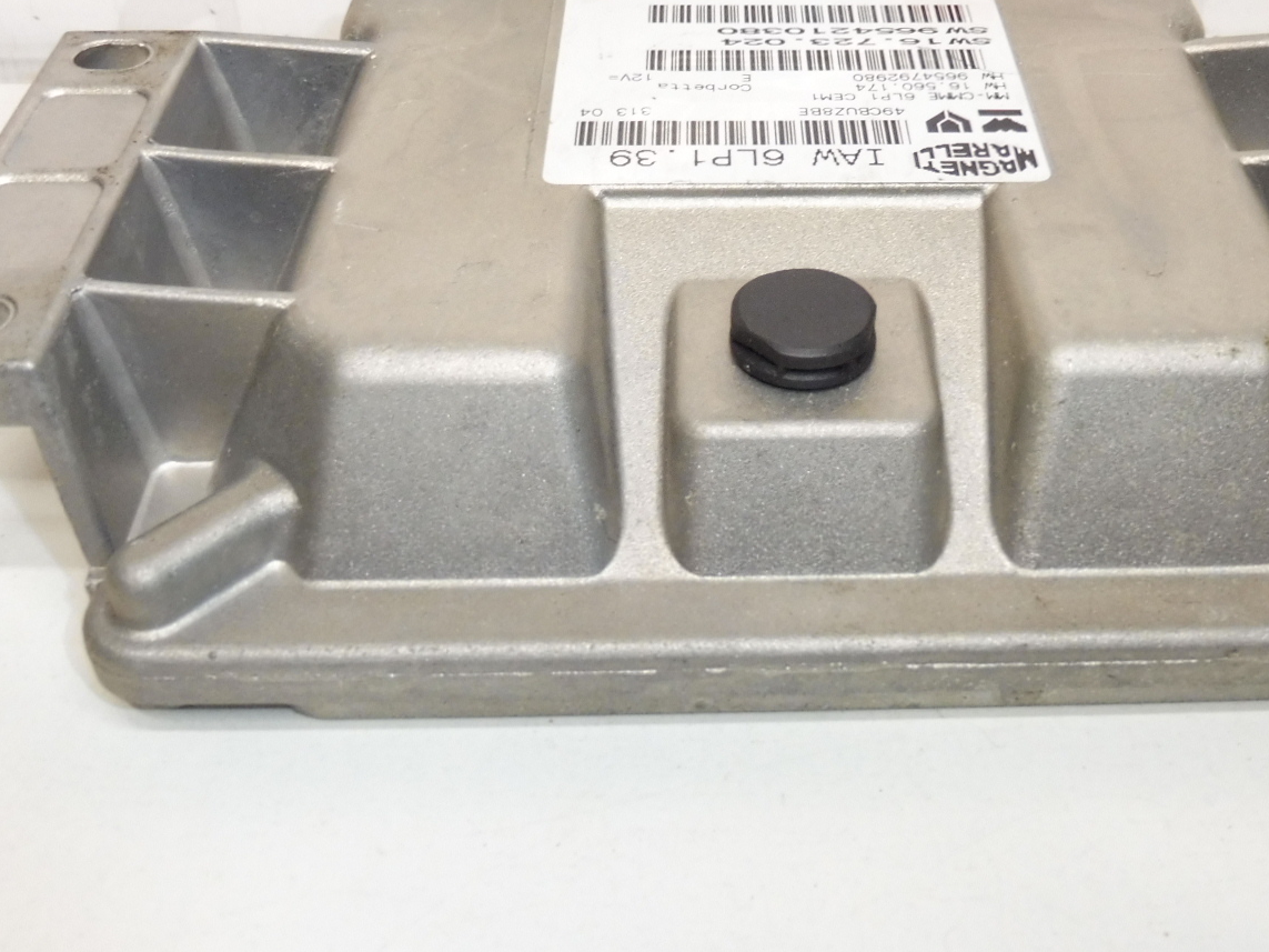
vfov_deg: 33.1
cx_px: 757
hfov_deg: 43.6
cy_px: 279
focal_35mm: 43
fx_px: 1576
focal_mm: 4.3
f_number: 3.5
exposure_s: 1/100
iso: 200
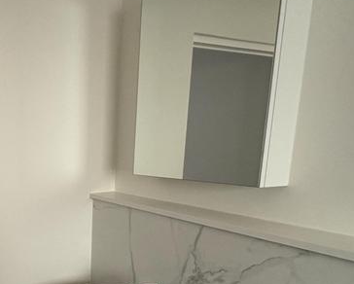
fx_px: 315
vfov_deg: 47.4
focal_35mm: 30
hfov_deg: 48.4
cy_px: 199
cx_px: 0
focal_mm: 2.22
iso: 125
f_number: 2.2
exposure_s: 1/99
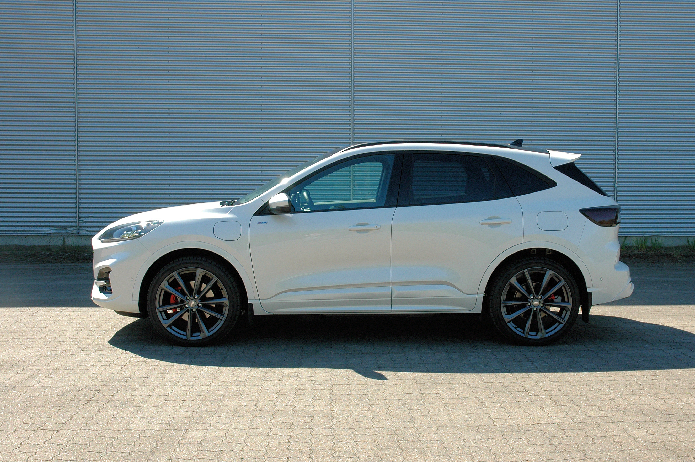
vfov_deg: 31.4
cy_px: 218
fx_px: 821
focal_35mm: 43
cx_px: 382
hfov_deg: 45.8
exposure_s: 1/250
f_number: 8
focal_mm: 25
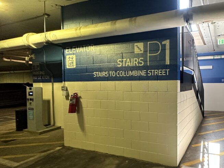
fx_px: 142
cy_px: 88
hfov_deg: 69.8
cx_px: 176
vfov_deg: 61.1
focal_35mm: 22
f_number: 2.2
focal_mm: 2.22
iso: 320
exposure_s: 1/83
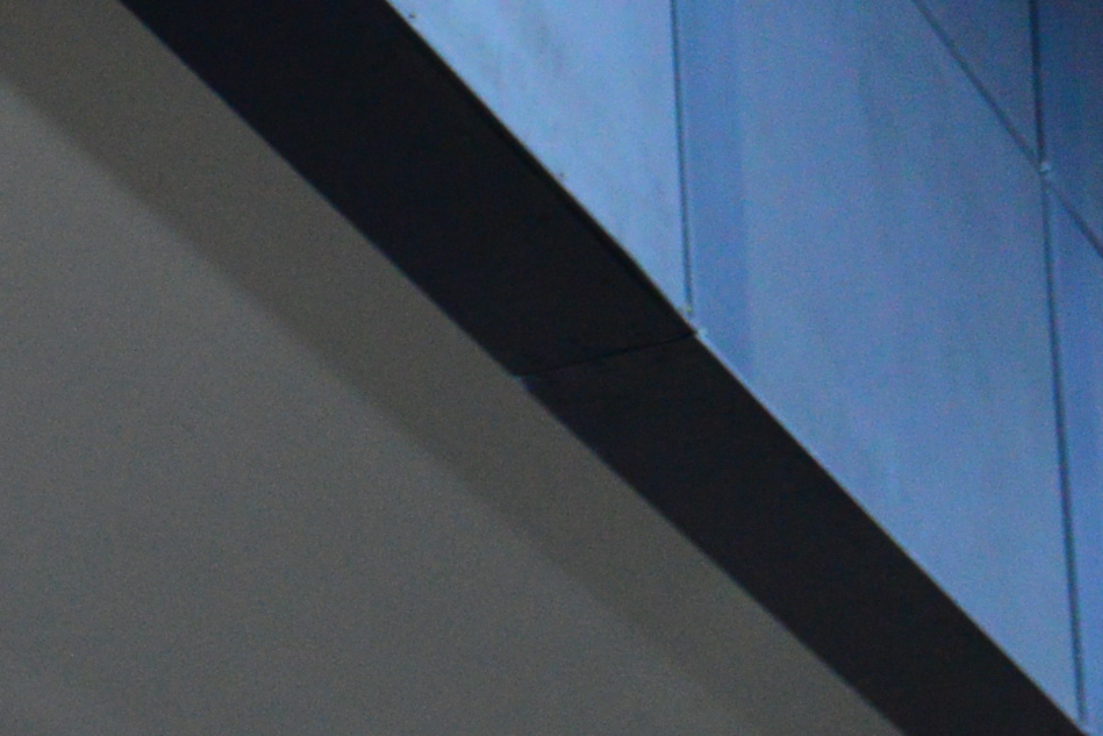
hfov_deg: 11.5
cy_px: 1365
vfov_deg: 7.9
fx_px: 5117
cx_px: -773
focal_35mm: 167
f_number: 4.5
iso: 2500
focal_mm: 45
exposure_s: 1/60
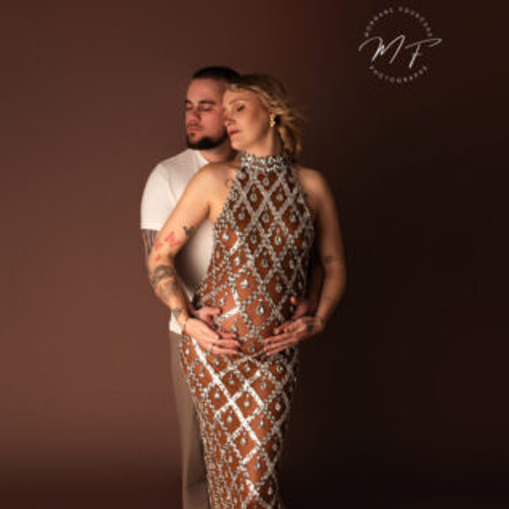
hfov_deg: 37.6
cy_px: 307
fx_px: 749
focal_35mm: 45
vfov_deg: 37.4
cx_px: 254
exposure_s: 1/200
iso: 100
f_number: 3.2
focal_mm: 35
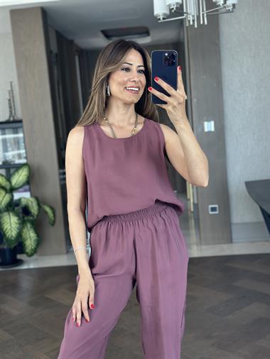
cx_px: 135
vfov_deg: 39.6
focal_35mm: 48
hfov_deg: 30.3
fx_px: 499
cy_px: 180
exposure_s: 1/121
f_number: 1.78
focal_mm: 6.86
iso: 125
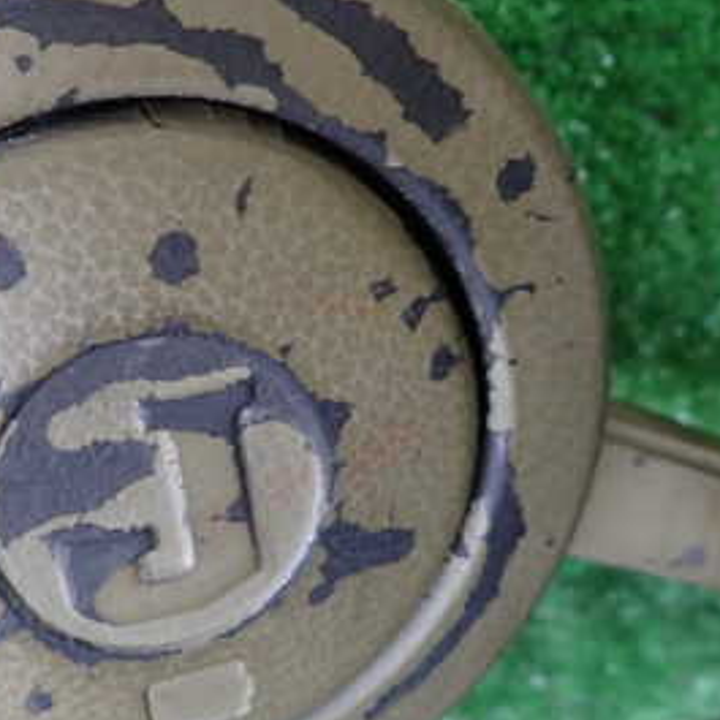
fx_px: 1177
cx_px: 128
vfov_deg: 34.0
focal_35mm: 50
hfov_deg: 32.9
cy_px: 383
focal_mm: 4.5
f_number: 2
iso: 200
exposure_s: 1/40
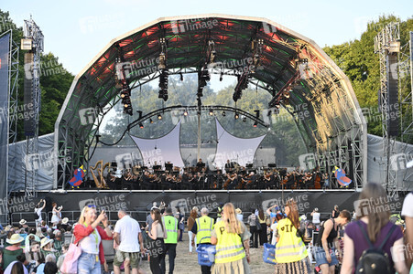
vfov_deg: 19.4
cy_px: 137
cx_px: 206
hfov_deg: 28.9
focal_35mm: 70
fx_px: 802
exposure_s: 1/400
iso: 250
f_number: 2.8
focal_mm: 70
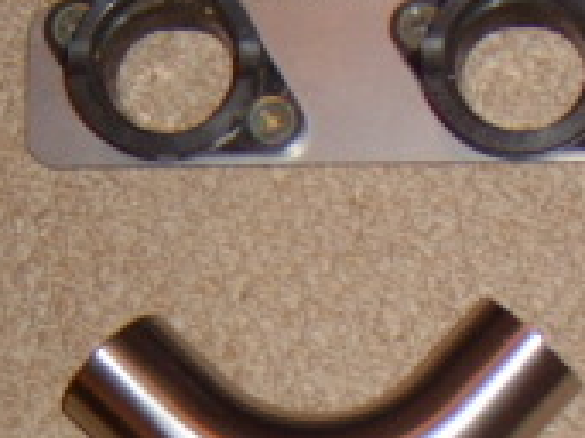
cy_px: 503
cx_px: 729
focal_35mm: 116
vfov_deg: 12.5
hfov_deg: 16.2
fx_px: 1959
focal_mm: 8.13
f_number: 2.7
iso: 141
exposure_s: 1/30
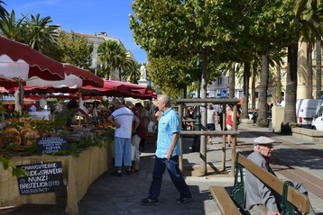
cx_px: 159
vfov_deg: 38.9
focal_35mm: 34
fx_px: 305
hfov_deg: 55.8
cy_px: 120
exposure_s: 1/200
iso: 200
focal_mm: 29
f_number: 10
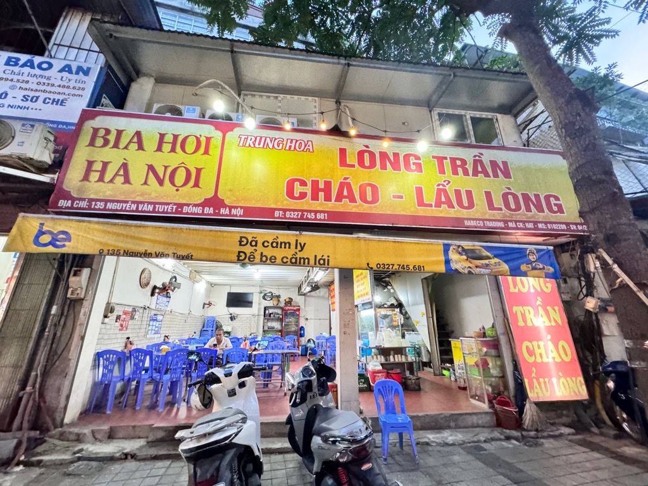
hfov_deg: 102.1
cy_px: 243
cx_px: 324
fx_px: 262
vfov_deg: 85.7
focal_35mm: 14
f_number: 2.2
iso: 1000
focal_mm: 2.22
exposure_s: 1/50
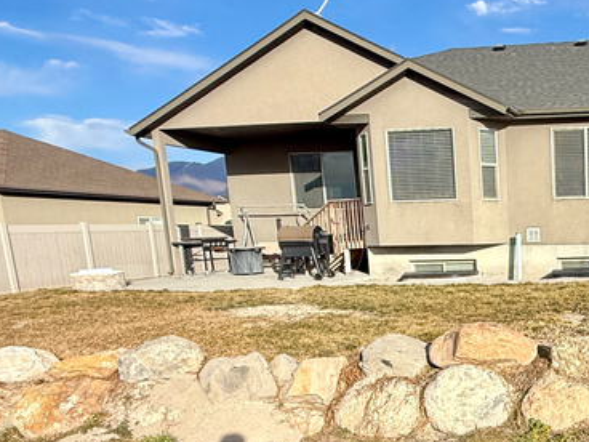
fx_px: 664
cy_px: 349
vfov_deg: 35.7
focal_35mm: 39
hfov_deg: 41.0
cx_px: 605
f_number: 2.2
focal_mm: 2.22
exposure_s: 1/1795
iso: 50
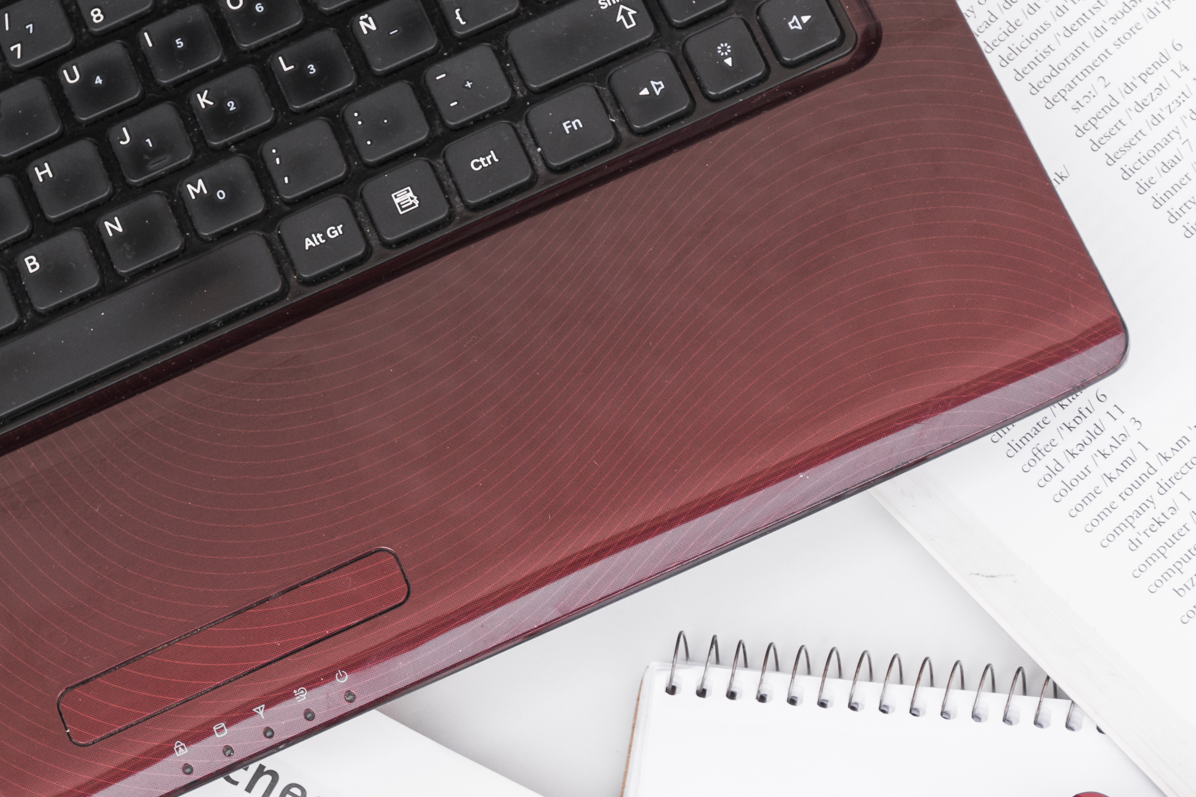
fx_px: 3787
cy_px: 685
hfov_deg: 17.9
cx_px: 430
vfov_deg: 12.0
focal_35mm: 114
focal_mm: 40
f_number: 4.5
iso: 500
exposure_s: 1/200
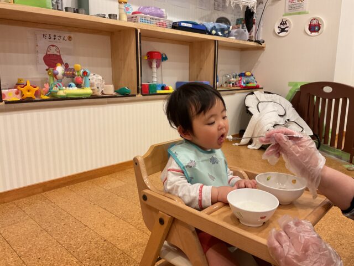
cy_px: 133
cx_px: 177
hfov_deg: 61.7
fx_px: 297
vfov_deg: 48.2
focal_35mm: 29
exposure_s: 1/60
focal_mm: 3
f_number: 1.8
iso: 80
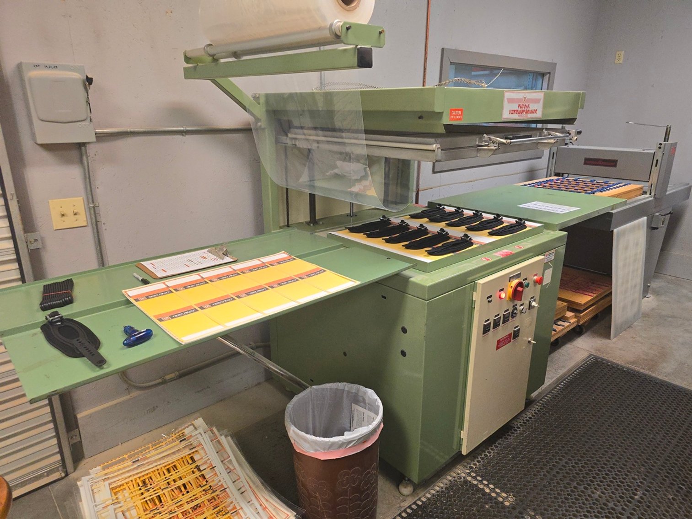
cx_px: 346
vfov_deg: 58.9
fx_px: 460
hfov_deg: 73.9
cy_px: 260
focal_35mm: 23
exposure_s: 1/120
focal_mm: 6.3
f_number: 1.7
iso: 400
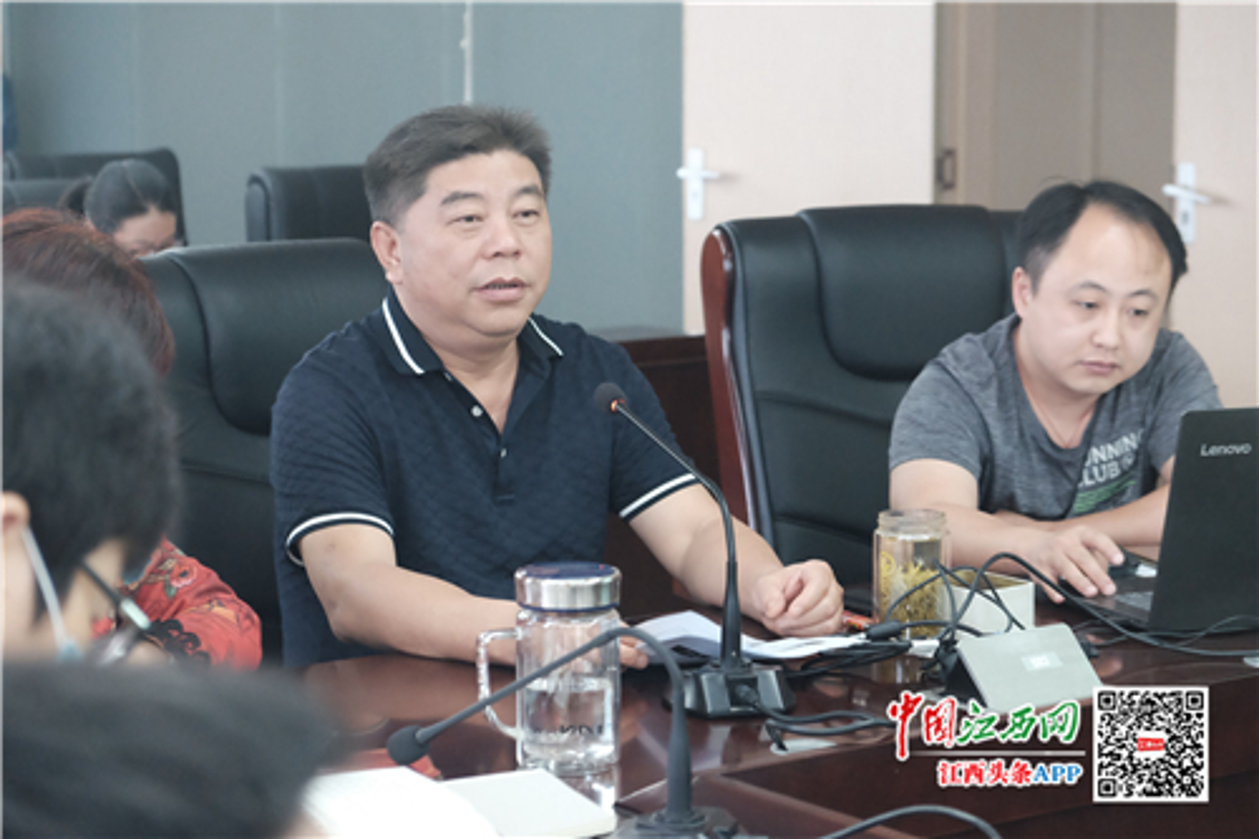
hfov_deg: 24.5
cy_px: 420
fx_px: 2902
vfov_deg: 16.4
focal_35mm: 83
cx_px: 630
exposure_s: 1/38
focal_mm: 55
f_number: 4
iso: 3200
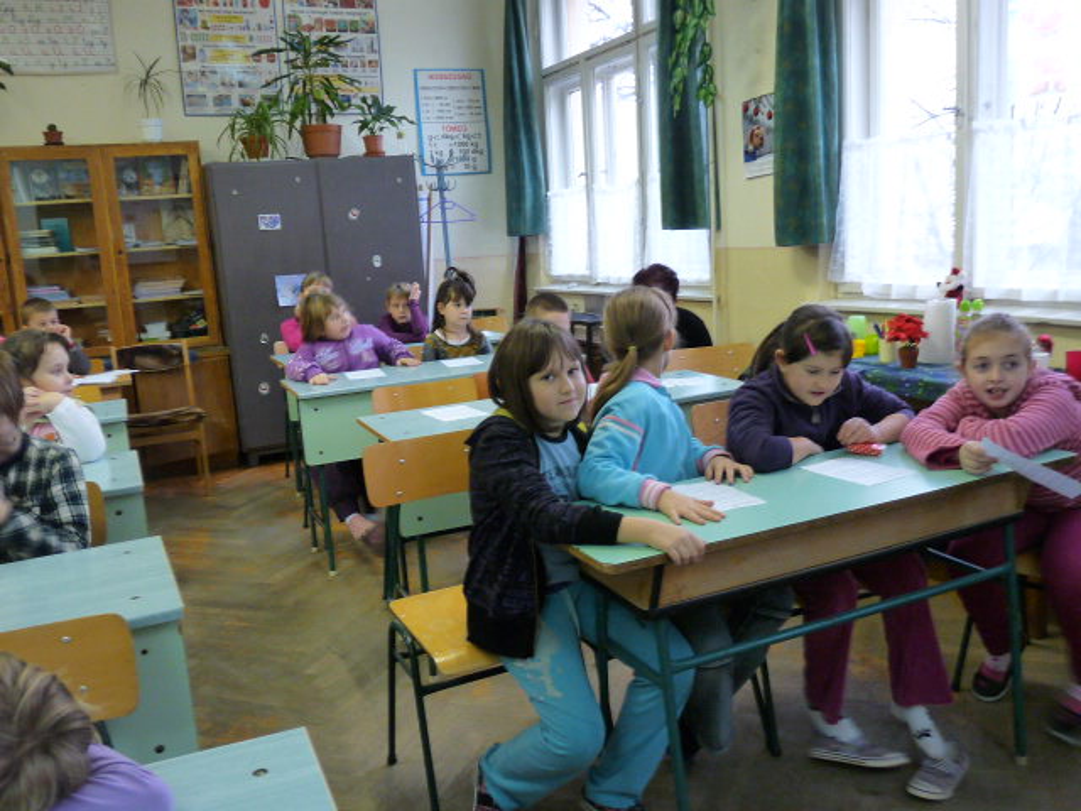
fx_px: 937
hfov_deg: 60.0
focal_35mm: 30
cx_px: 540
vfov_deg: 46.8
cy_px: 406
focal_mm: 4.8
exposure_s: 1/20
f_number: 2.8
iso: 400
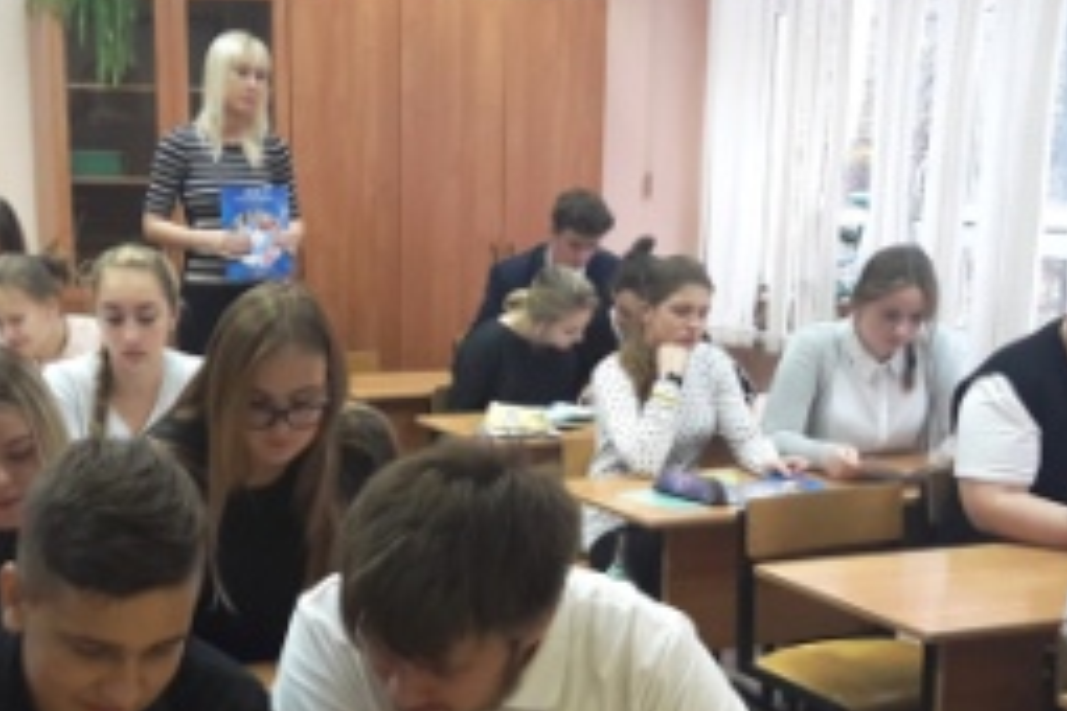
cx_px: 554
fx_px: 1511
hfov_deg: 38.9
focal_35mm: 51
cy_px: 573
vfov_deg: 26.0
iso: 125
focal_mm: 3.7
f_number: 1.9
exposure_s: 1/33
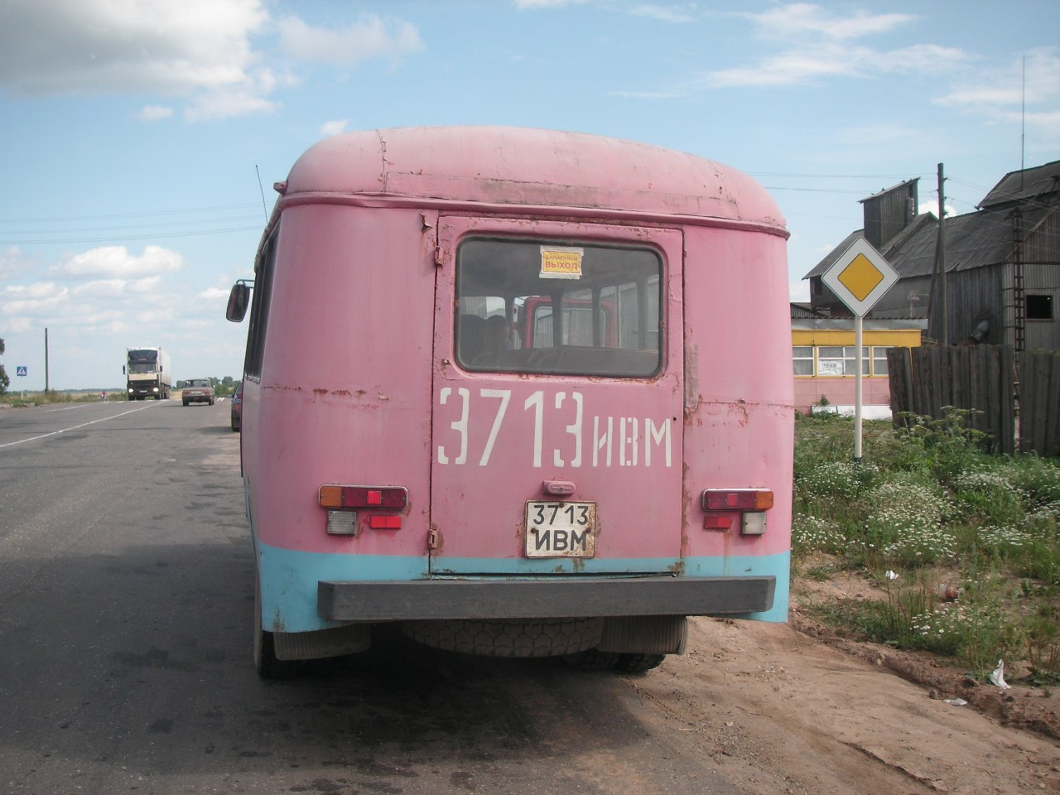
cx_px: 530
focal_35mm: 38
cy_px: 398
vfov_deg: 37.7
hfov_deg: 49.0
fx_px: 1164
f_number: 3.3
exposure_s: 1/350
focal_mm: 6.3
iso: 50
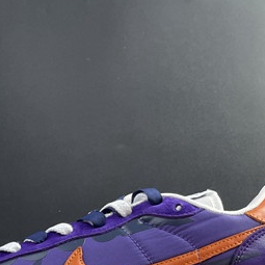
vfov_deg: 17.6
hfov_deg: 18.5
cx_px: -31
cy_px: 379
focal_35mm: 90
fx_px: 780
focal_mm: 4.2
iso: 64
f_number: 1.6
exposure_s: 1/100
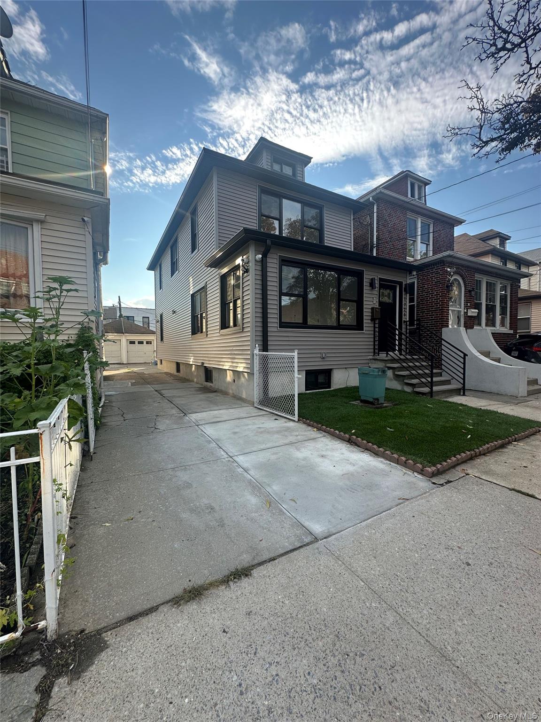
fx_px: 292
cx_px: 270
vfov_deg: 102.1
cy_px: 361
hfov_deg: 85.7
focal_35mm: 14
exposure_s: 1/515
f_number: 2.2
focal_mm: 2.22
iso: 40
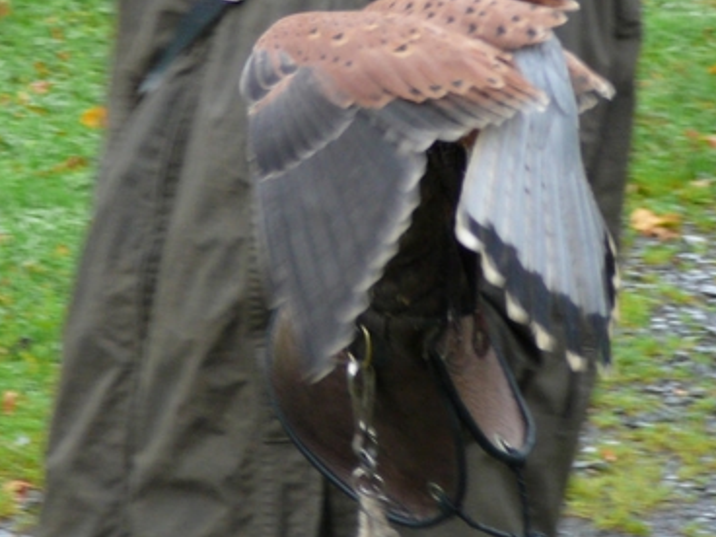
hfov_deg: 7.2
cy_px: 130
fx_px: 5667
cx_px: 189
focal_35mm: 274
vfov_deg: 5.4
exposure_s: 1/40
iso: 100
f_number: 4
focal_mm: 25
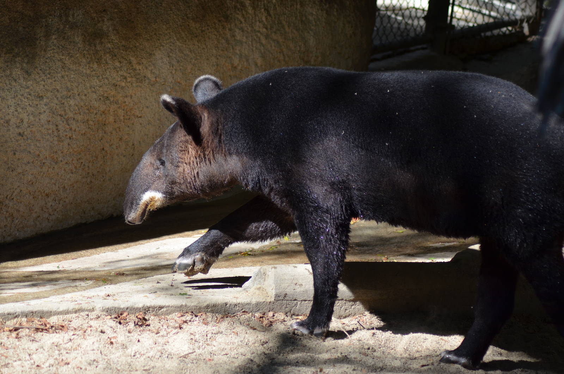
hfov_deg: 9.8
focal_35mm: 210
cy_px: 187
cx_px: 282
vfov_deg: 6.5
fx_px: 3283
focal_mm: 140
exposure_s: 1/1250
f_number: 4.2
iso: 400
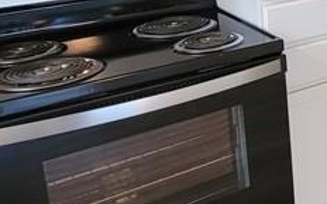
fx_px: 535
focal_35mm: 60
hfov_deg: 25.0
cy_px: -31
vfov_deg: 20.4
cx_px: 505
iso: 400
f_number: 2.2
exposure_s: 1/40
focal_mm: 2.2
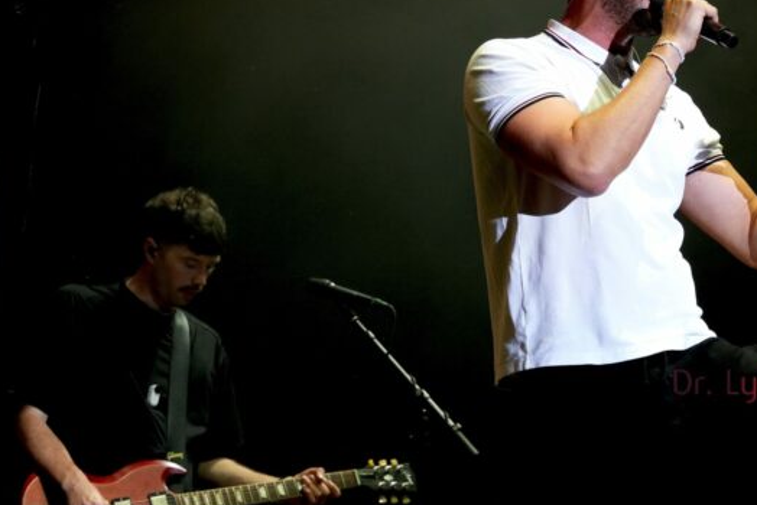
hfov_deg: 8.4
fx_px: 5175
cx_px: 523
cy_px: 152
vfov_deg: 5.6
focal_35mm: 246
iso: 1600
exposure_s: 1/200
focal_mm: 112
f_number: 5.6
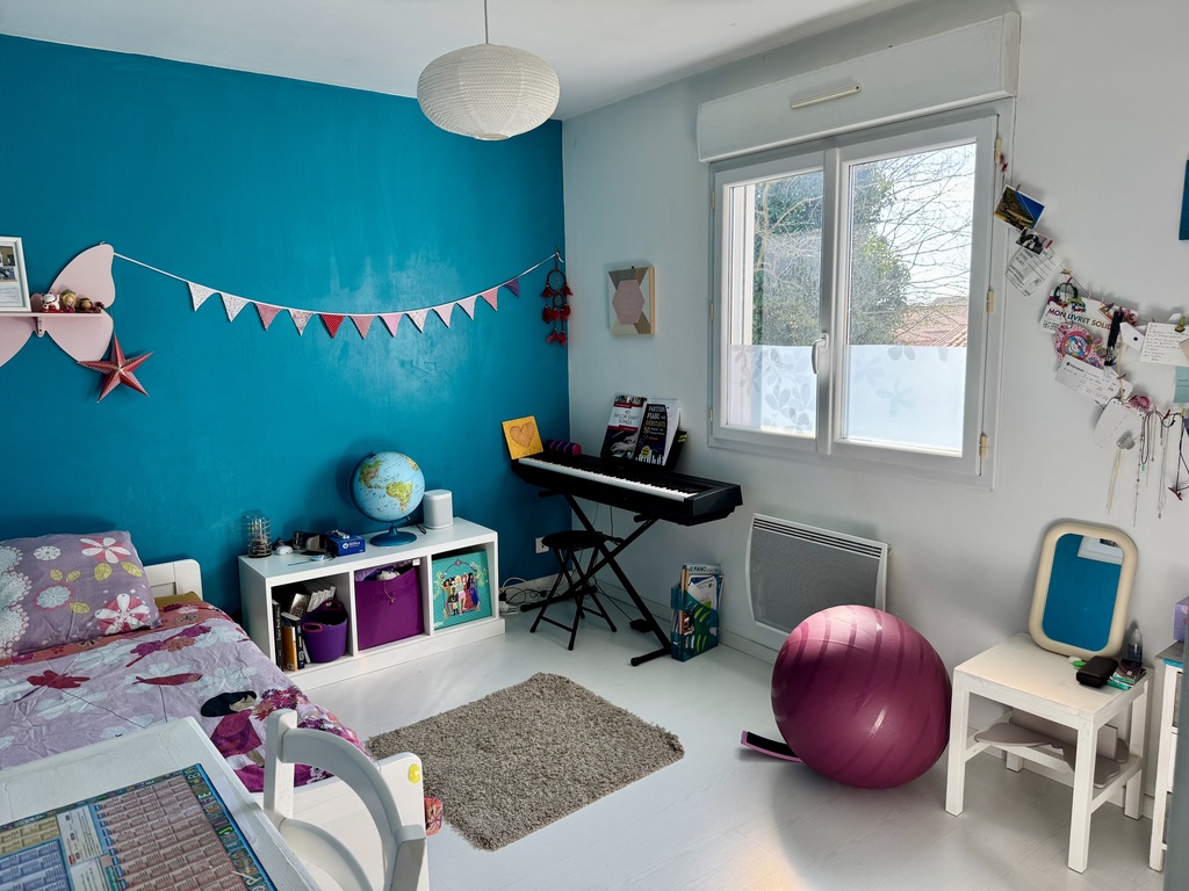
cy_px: 446
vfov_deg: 56.8
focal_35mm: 24
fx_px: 824
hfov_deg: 71.6
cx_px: 594
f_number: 1.78
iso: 64
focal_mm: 6.76
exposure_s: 1/245
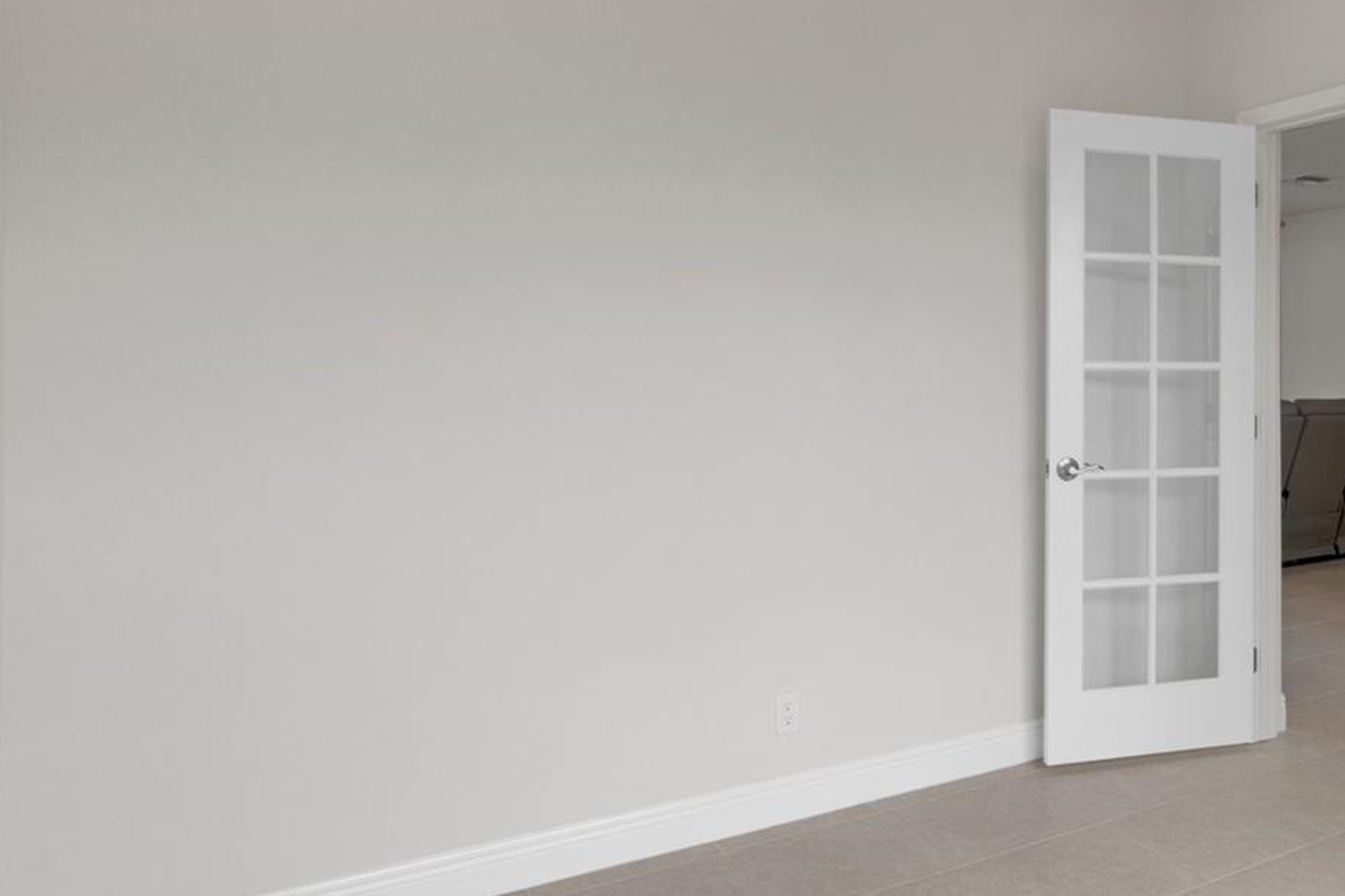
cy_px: 387
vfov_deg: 45.0
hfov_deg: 57.9
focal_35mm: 29
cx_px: 1117
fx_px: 1079
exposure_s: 1/6
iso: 320
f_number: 8
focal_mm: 11
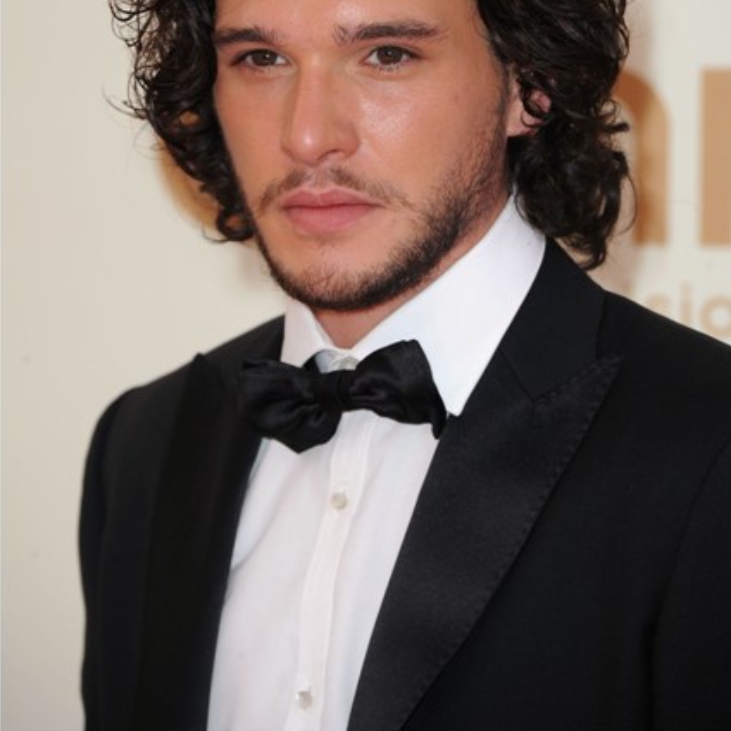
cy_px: 221
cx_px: 366
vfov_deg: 4.5
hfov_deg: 4.6
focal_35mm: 385
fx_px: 9198
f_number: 7.1
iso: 400
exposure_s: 1/250
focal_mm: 300
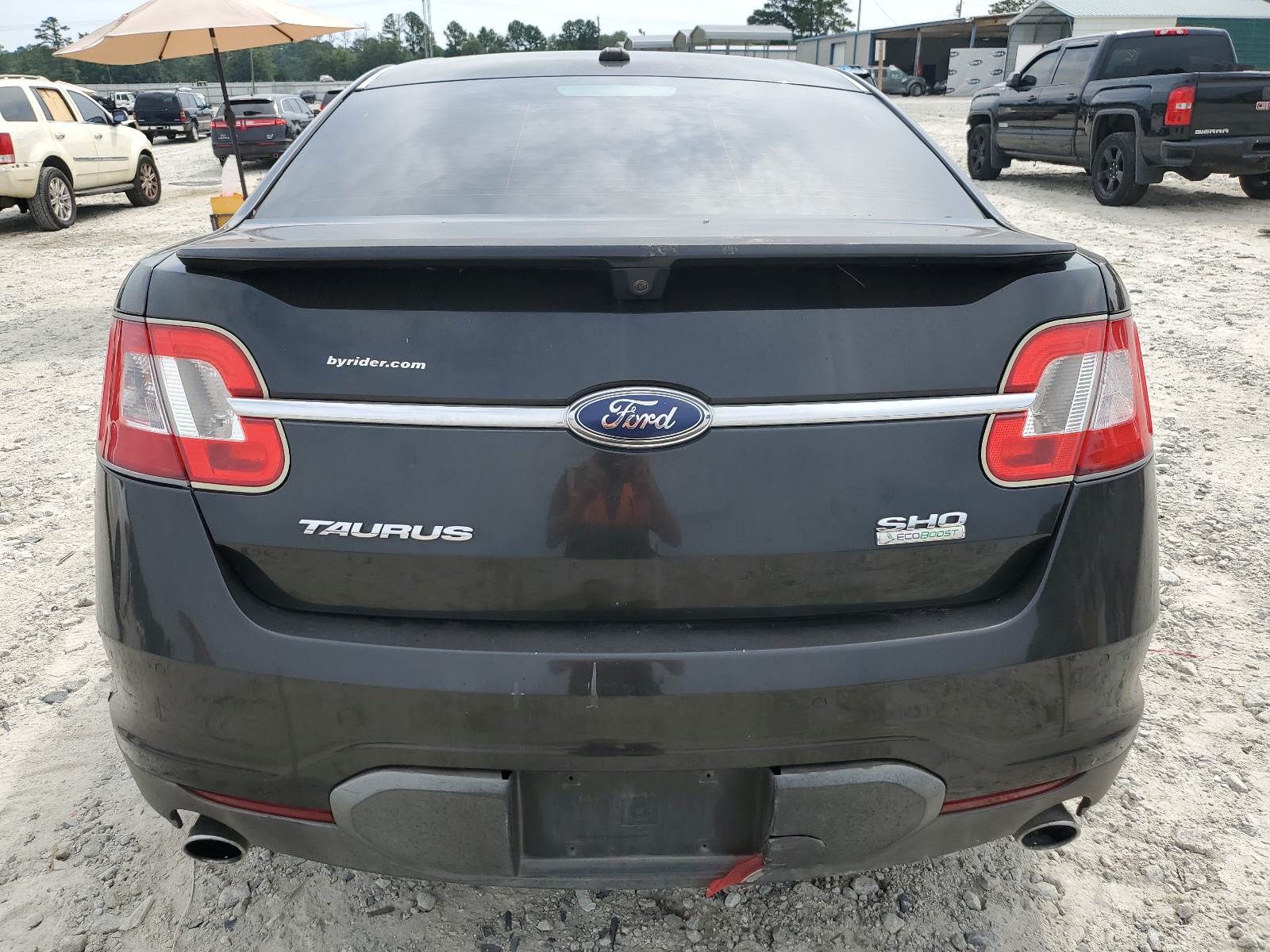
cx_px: 635
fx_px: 954
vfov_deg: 53.1
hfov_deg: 67.3
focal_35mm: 26
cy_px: 476
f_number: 1.5
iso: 50
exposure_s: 1/2000
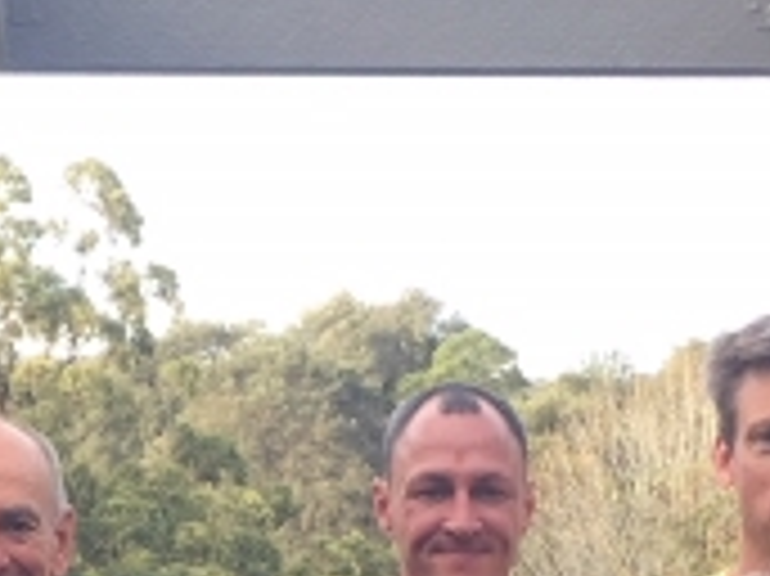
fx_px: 3023
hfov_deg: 14.5
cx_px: 275
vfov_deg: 10.2
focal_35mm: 136
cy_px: 1084
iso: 32
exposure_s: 1/117
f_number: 2.2
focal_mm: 4.15
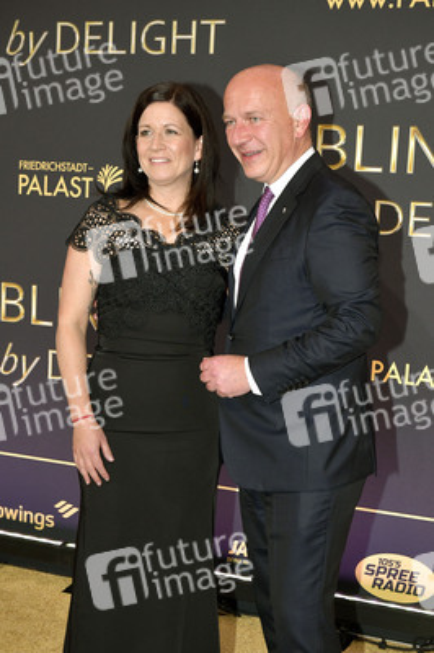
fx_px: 906
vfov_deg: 39.6
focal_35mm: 50
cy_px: 326
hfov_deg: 26.9
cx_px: 217
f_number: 6.3
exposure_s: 1/250
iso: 1250
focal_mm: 50
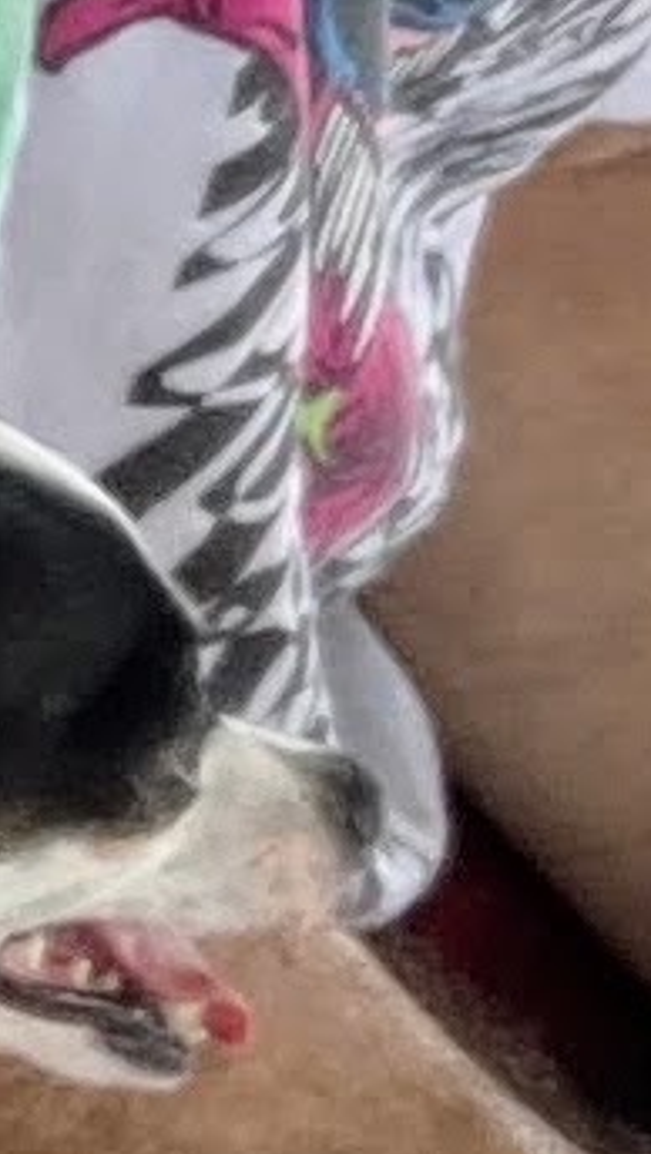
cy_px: -701
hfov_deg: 3.7
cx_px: -1812
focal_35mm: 313
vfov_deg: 6.8
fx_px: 9586
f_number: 2.2
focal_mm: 2.87
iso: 25
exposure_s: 1/121
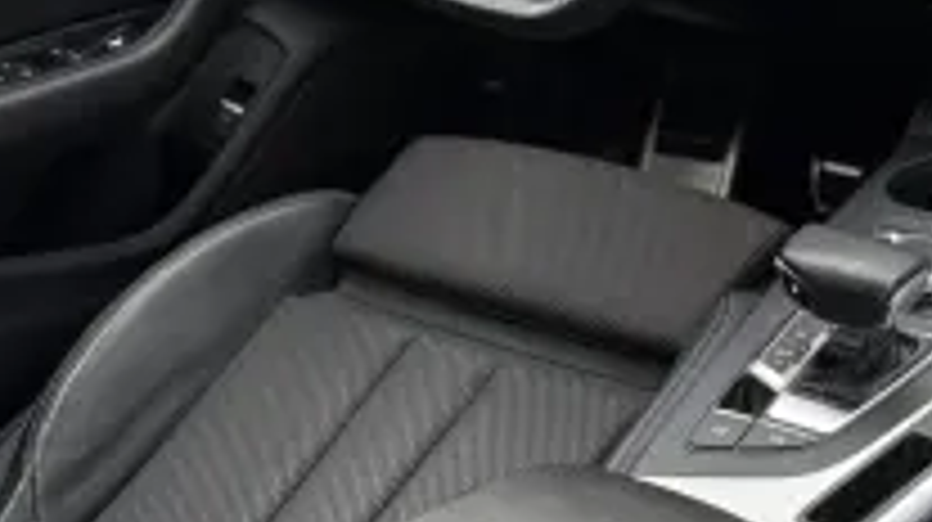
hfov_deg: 23.2
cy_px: -50
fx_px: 2247
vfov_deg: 13.0
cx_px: 711
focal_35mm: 91
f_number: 1.78
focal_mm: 6.76
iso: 100
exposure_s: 1/487
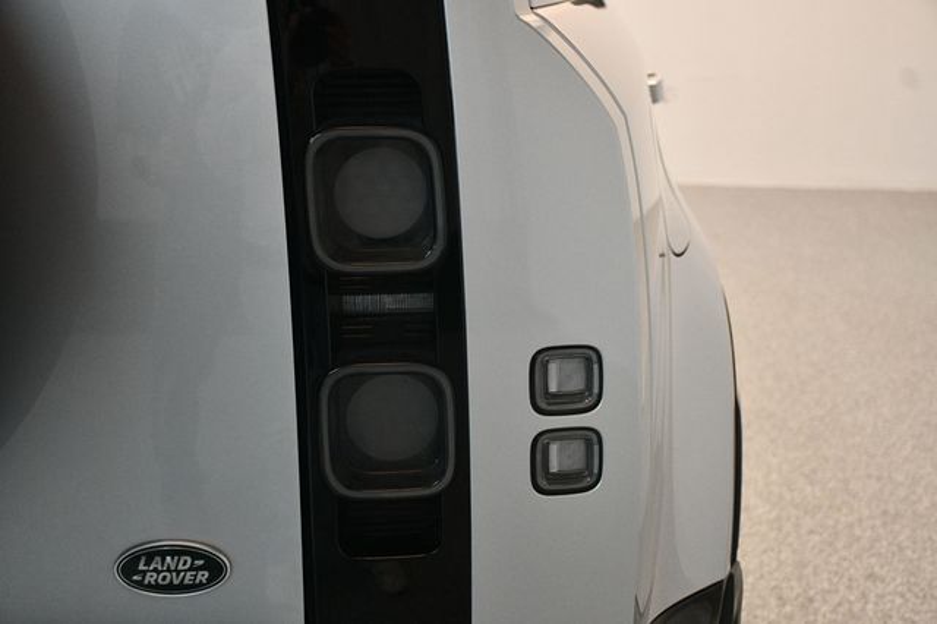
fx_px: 1327
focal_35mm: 51
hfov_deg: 38.9
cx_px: 468
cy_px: 312
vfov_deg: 26.5
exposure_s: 1/125
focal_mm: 34
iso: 2200
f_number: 4.2
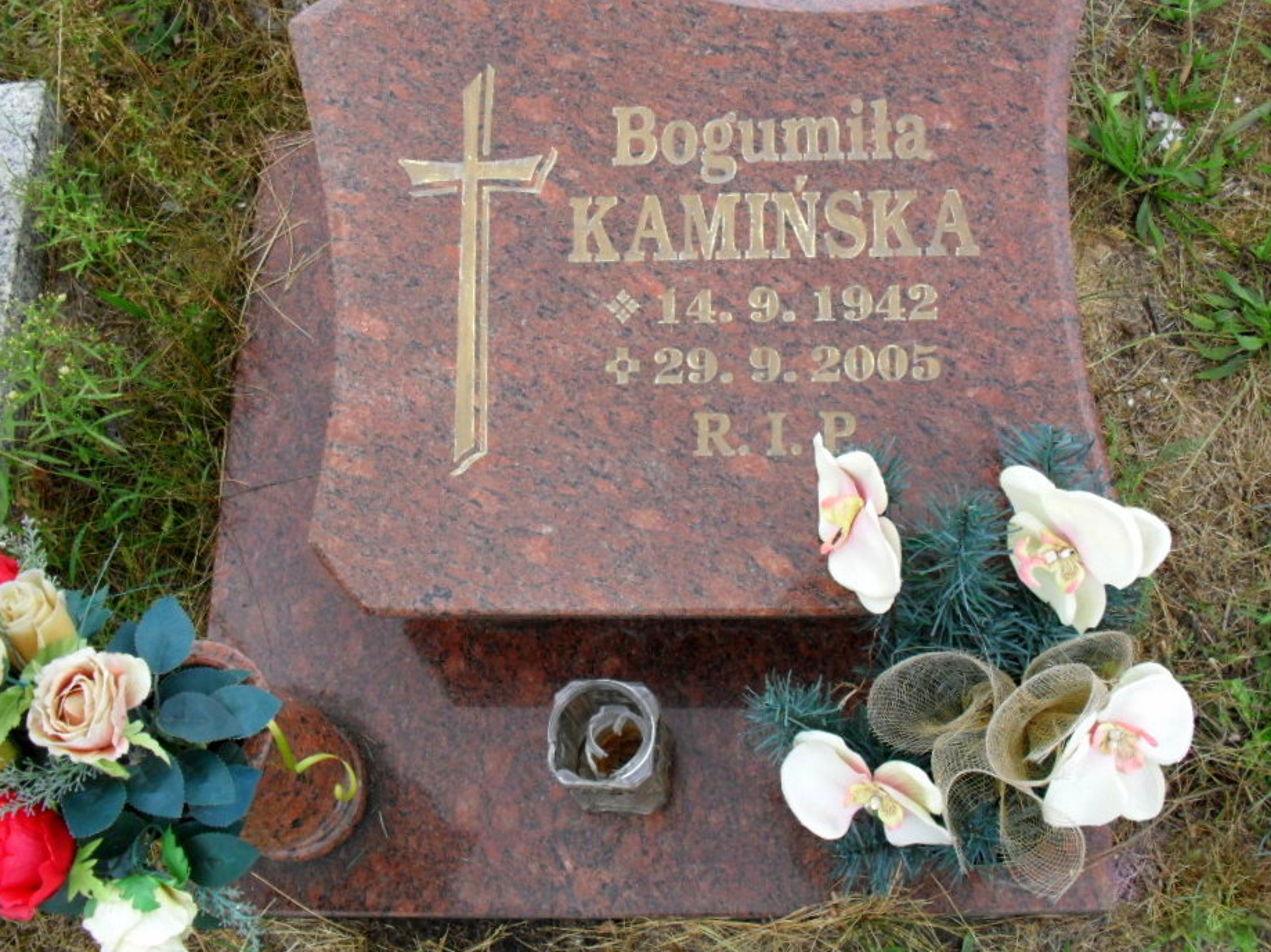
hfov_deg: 47.9
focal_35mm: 39
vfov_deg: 36.8
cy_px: 446
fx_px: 1432
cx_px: 658
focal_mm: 6.3
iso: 100
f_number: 3.2
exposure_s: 1/180
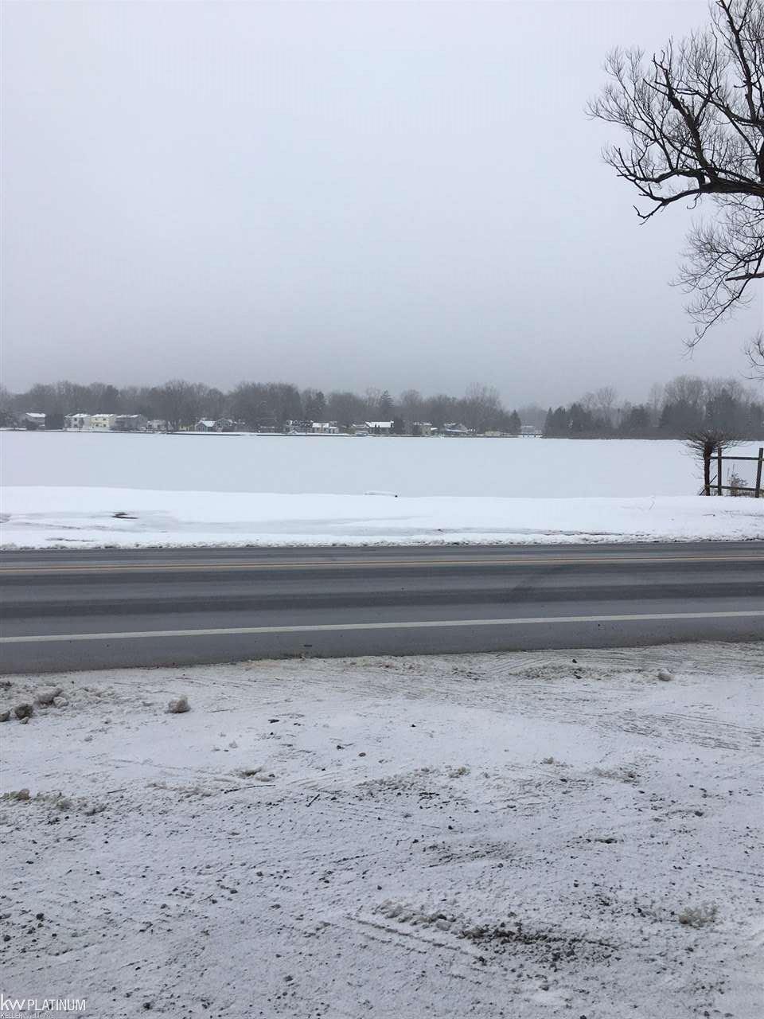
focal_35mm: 29
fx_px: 853
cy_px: 510
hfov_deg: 48.2
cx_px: 382
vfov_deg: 61.7
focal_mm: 4.15
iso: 25
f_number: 2.2
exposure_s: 1/379
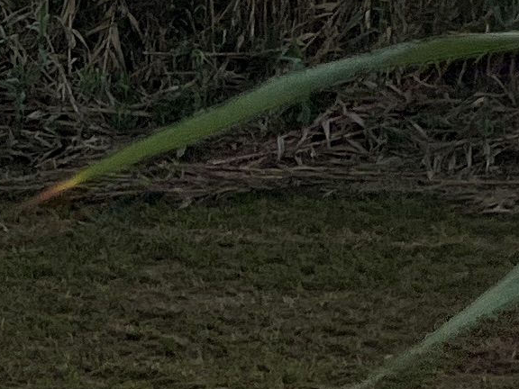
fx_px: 2729
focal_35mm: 182
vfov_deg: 7.4
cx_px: -482
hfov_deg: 10.1
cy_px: -679
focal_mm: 5.7
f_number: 1.5
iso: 50
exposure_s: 1/452
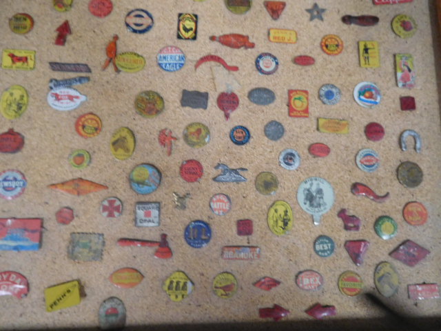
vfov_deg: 54.9
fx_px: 318
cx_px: 220
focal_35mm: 25
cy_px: 166
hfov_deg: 69.4
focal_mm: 4.5
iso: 400
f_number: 3.4
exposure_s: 1/8
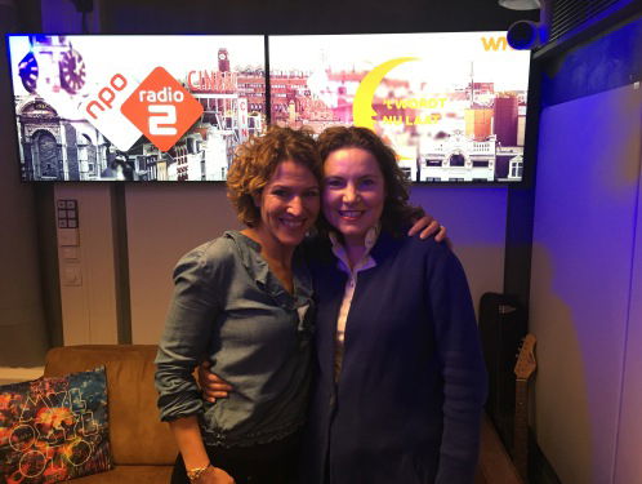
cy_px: 242
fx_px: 539
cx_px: 321
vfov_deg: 48.3
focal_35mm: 29
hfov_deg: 61.6
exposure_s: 1/20
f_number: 2.2
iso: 200
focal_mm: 4.15
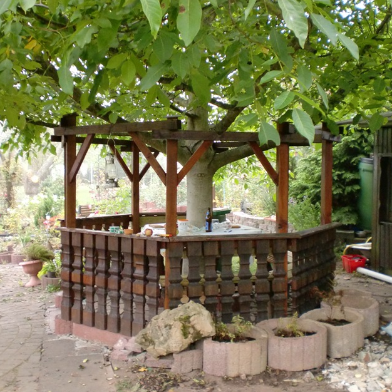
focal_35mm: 42
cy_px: 199
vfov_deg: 40.0
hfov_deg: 40.0
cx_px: 194
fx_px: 538
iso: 320
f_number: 3.1
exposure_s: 1/60
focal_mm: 6.3
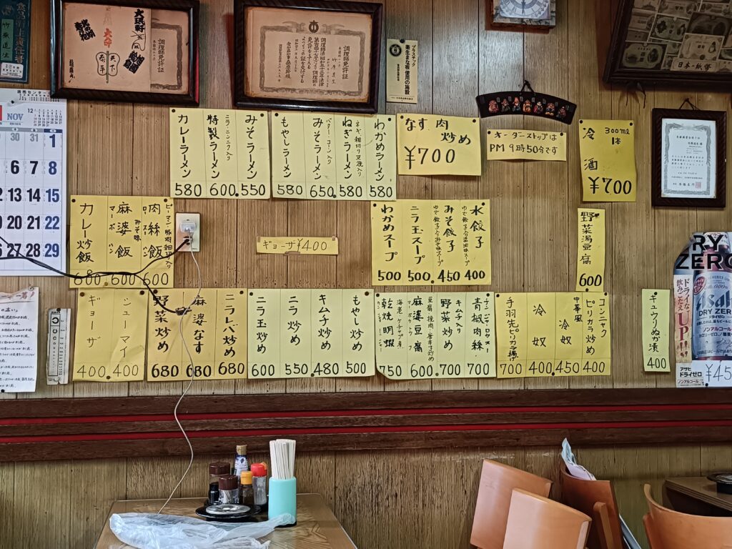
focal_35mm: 41
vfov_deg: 35.1
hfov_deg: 45.8
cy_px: 274
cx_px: 366
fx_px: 867
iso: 640
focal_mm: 4.7
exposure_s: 1/60
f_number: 1.7
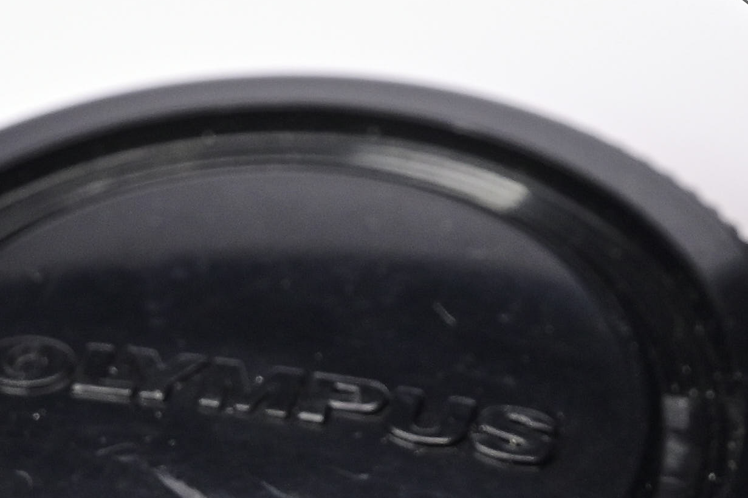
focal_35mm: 344
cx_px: 802
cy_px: -210
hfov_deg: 6.0
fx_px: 7143
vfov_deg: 4.0
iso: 640
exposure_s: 1/100
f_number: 9
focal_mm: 70
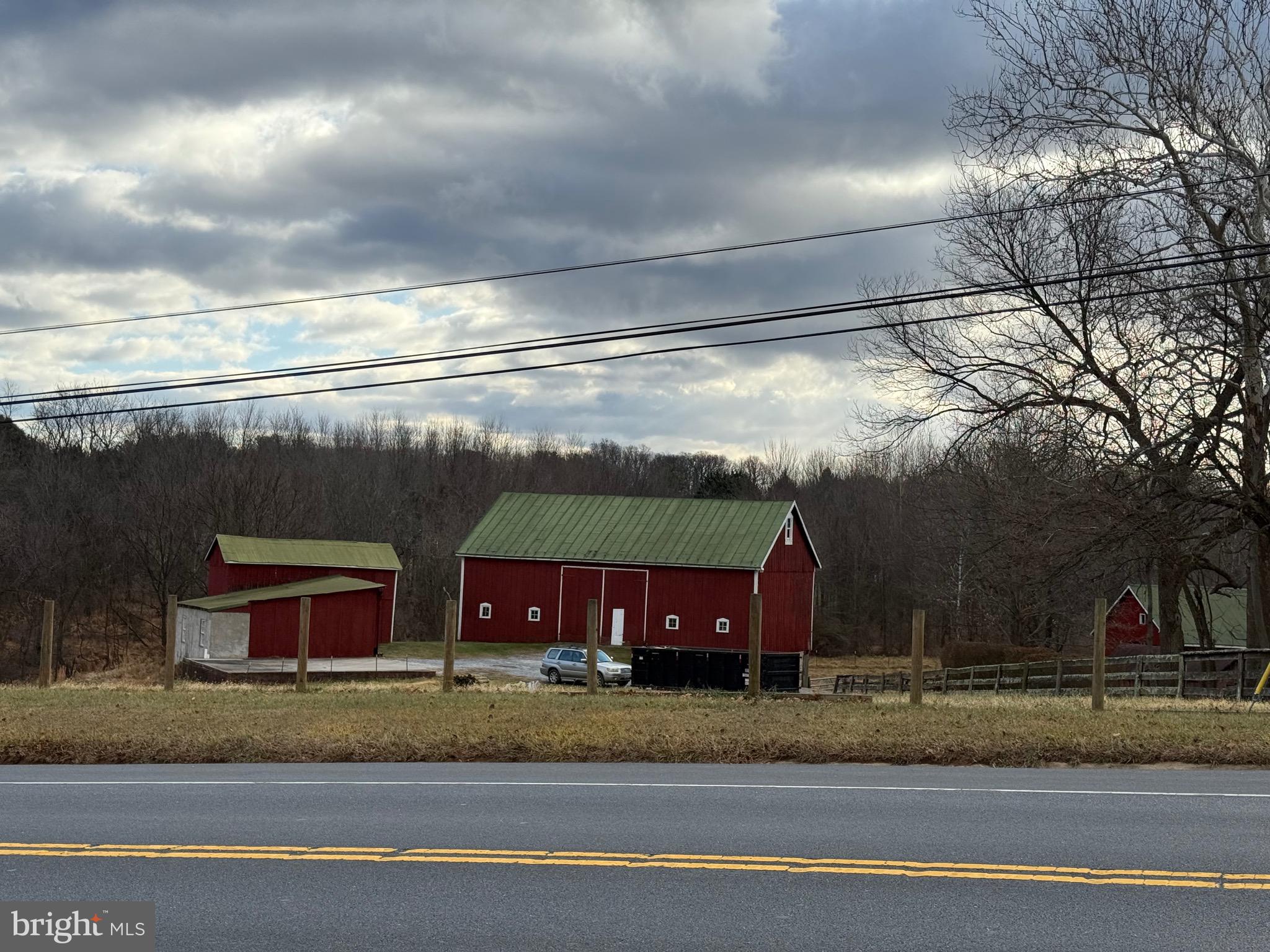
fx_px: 1761
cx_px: 635
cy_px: 476
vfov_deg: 30.3
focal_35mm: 48
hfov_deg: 39.7
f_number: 1.78
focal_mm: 6.76
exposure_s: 1/3534
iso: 64
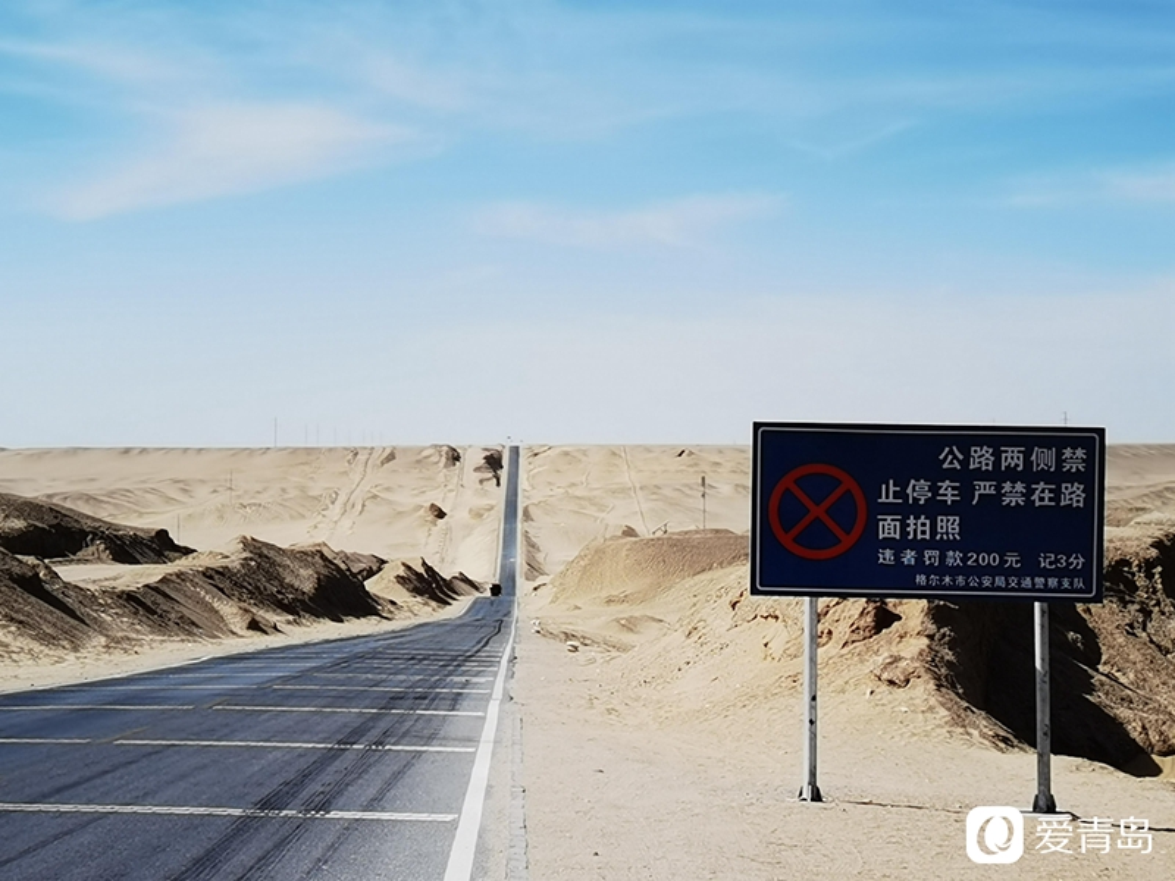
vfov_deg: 18.7
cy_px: 440
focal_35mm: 79
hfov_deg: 24.7
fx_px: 2682
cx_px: 588
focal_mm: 6.71
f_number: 1.9
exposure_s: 1/6993
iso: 50
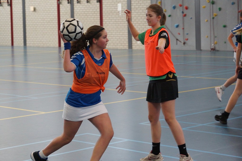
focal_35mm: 75
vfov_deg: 18.2
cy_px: 80
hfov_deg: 27.0
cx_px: 121
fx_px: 504
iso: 800
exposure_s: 1/250
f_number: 3.2
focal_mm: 50
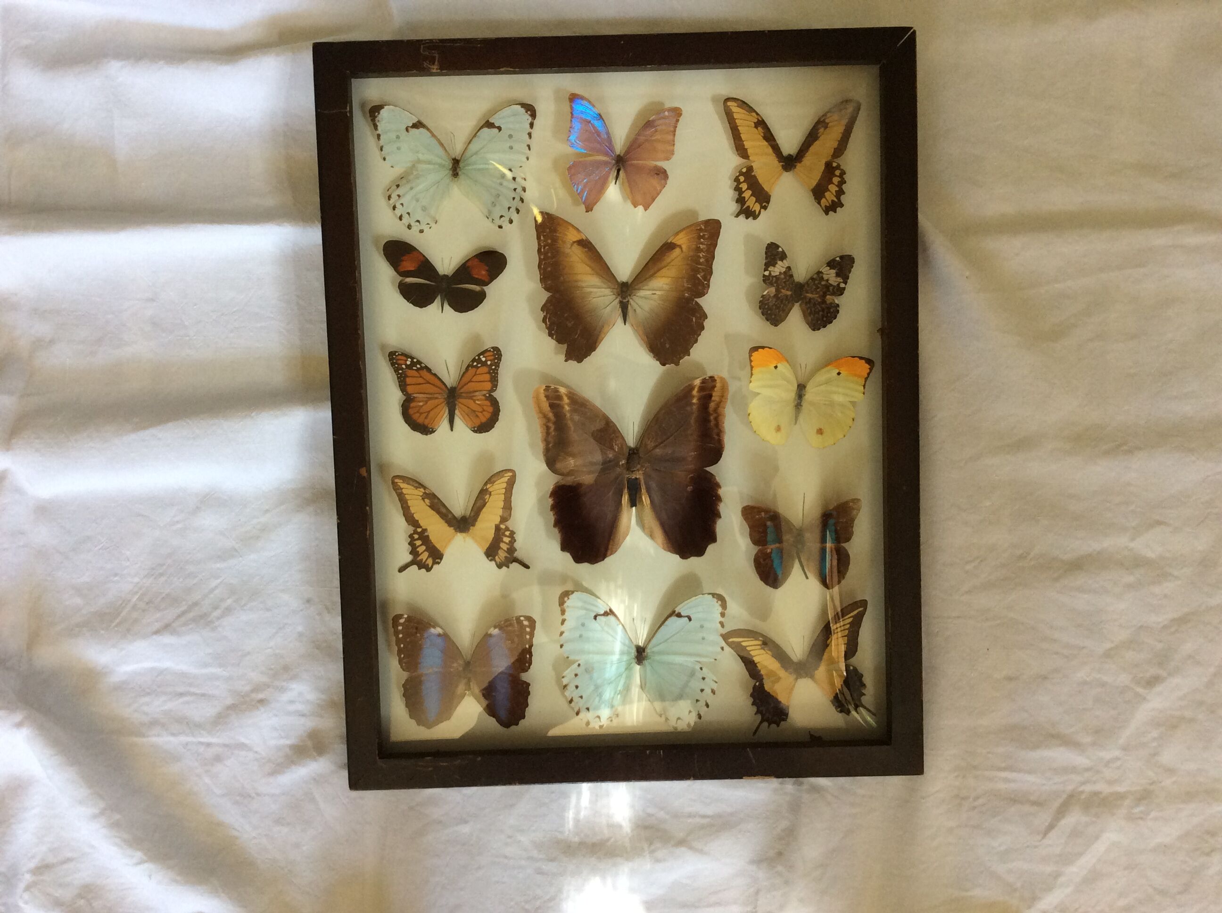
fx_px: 1128
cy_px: 456
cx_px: 611
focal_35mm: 32
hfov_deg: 56.9
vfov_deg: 44.1
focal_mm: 3.3
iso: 80
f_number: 2.4
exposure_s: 1/25
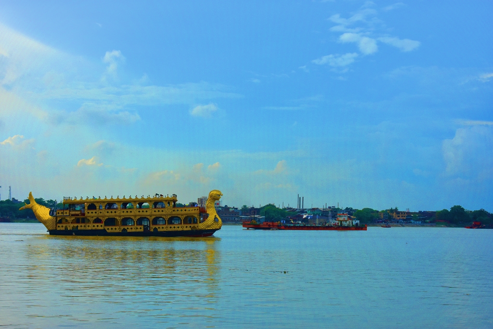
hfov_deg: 31.9
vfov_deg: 21.6
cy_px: 164
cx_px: 246
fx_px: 863
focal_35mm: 63
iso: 400
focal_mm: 42
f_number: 8
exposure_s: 1/1250
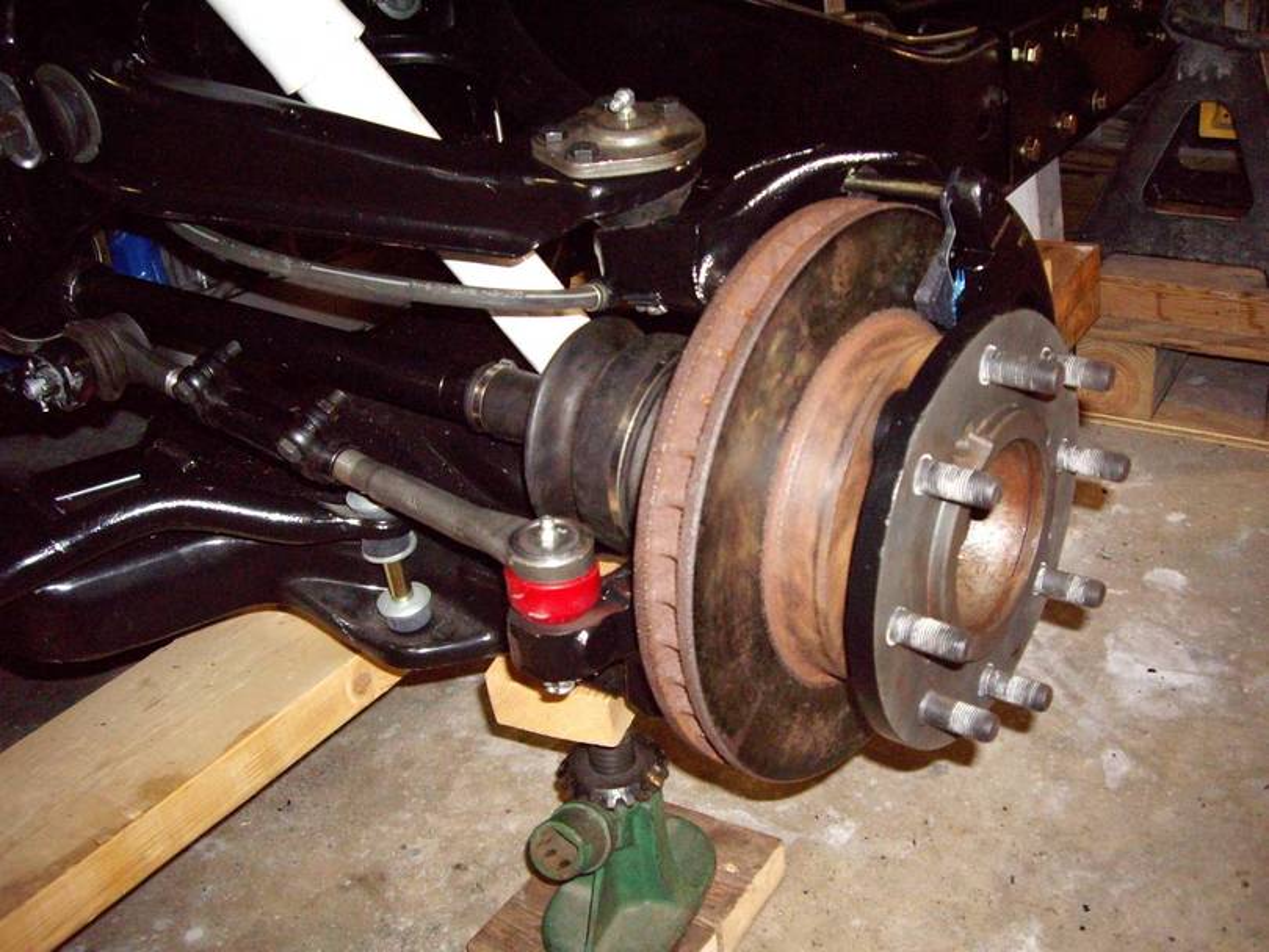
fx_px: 1393
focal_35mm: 38
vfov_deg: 37.7
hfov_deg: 49.0
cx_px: 634
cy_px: 476
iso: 400
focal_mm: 6.2
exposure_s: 1/40
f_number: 2.7
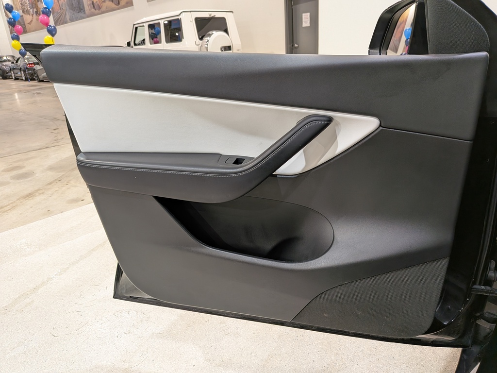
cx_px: 248
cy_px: 186
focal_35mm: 24
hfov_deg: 71.6
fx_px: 345
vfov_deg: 56.8
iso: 158
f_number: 1.7
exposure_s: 1/120
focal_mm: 4.53
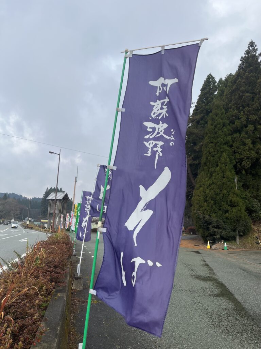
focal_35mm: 26
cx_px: 130
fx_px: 261
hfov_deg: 53.1
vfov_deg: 67.3
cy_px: 174
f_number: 1.6
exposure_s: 1/497
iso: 50
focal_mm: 5.1
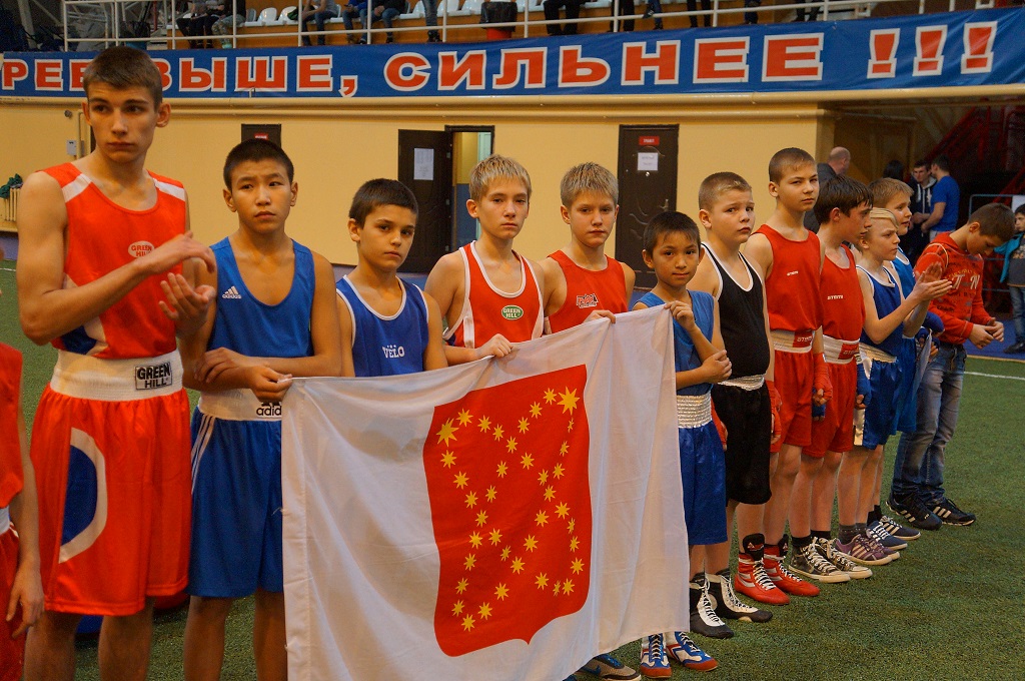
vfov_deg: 24.3
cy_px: 340
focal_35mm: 56
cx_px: 512
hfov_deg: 36.0
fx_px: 1578
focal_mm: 37
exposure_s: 1/160
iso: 2000
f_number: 4.5
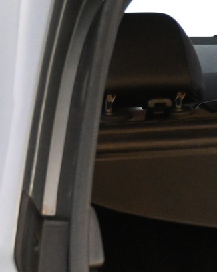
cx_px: 519
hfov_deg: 7.9
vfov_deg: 10.5
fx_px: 1461
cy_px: 261
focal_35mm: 182
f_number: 5
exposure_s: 1/50
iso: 4000
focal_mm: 32.5
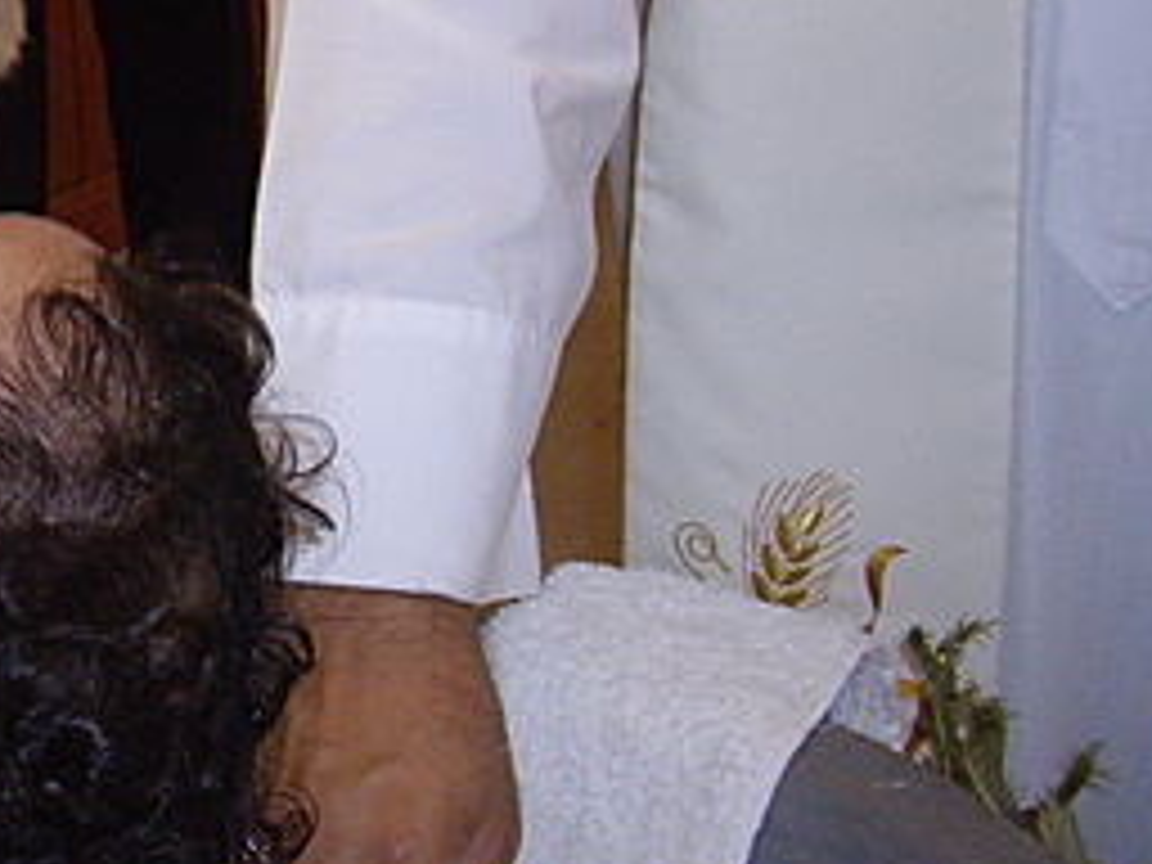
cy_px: 248
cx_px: -216
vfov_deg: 15.5
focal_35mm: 95
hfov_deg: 19.5
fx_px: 3162
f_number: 2.8
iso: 400
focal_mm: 7.9
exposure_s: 1/40
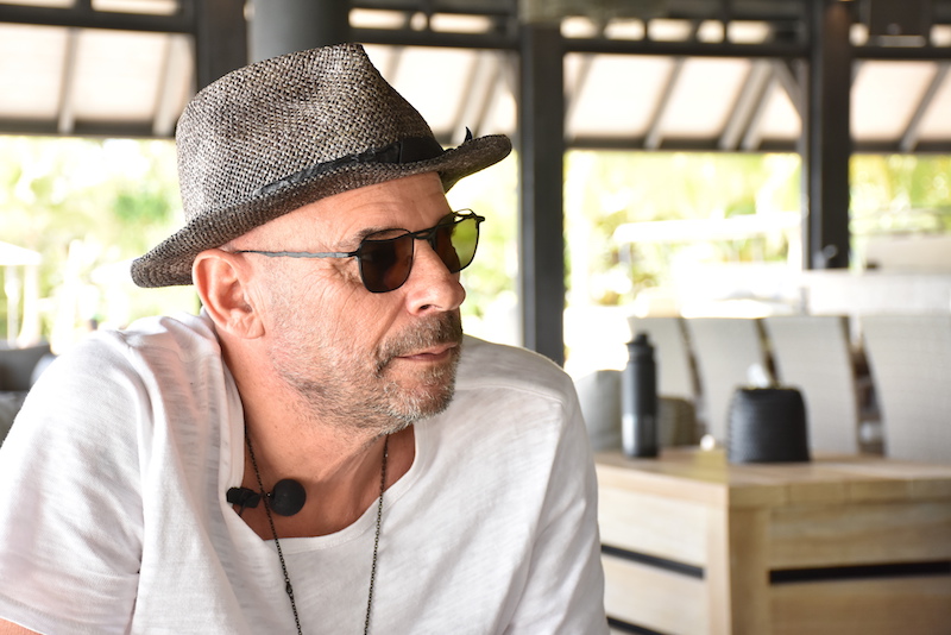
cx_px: 476
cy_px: 318
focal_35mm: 78
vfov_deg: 17.5
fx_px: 2061
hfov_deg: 26.0
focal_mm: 52
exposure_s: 1/250
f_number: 5.6
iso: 1000
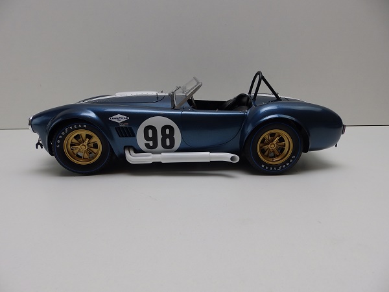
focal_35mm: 22
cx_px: 194
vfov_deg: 61.1
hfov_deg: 76.4
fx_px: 247
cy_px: 146
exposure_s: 1/80
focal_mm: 4
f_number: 3.4
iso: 80
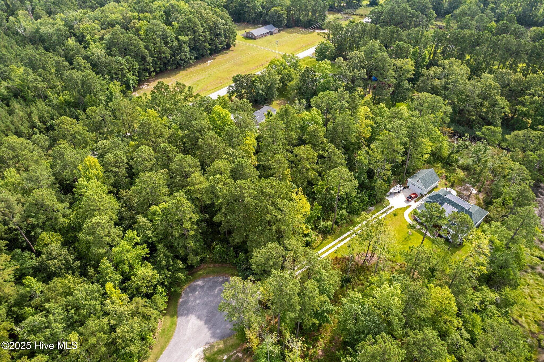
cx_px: 272
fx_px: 332
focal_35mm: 22
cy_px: 181
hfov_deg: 78.6
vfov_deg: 57.2
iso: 100
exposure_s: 1/120
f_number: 2.8
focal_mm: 8.38
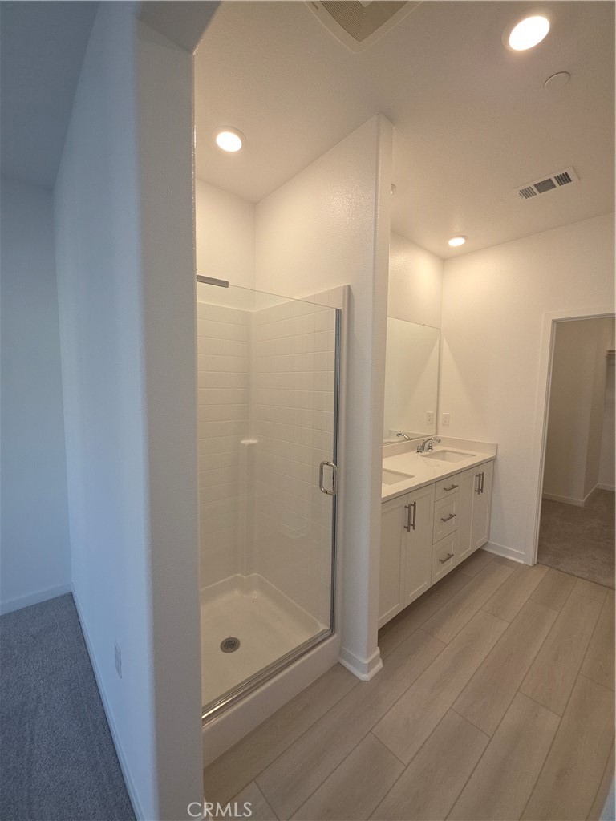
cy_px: 410
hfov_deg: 89.9
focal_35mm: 13
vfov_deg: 106.2
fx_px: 308
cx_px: 308
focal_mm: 2.2
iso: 100
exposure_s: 1/120
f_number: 1.9
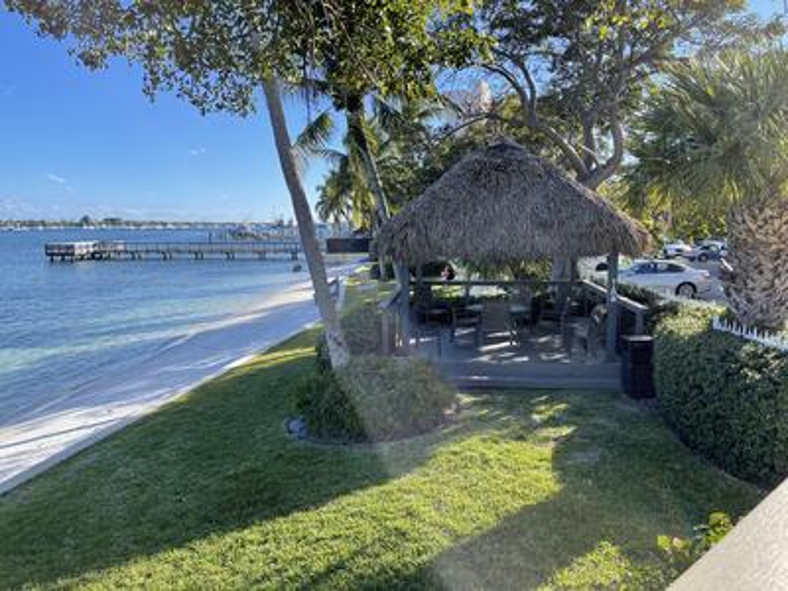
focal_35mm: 26
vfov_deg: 53.1
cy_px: 296
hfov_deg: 67.3
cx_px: 394
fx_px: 592
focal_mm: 5.1
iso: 32
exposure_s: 1/1618
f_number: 1.6
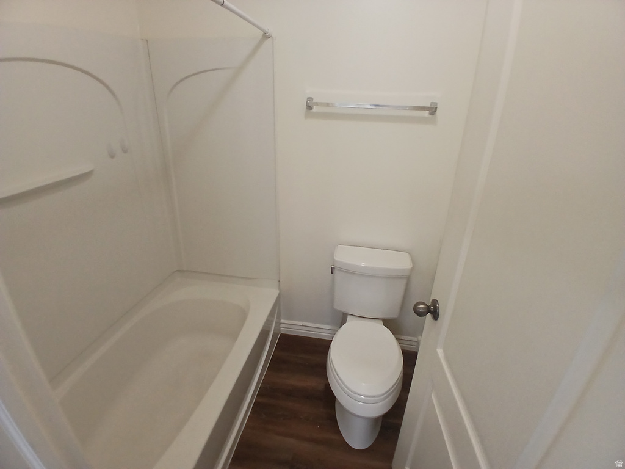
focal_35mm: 17
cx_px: 312
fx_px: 307
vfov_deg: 74.7
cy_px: 234
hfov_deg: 91.0
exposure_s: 1/30
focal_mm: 1.4
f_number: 2.2
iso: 100
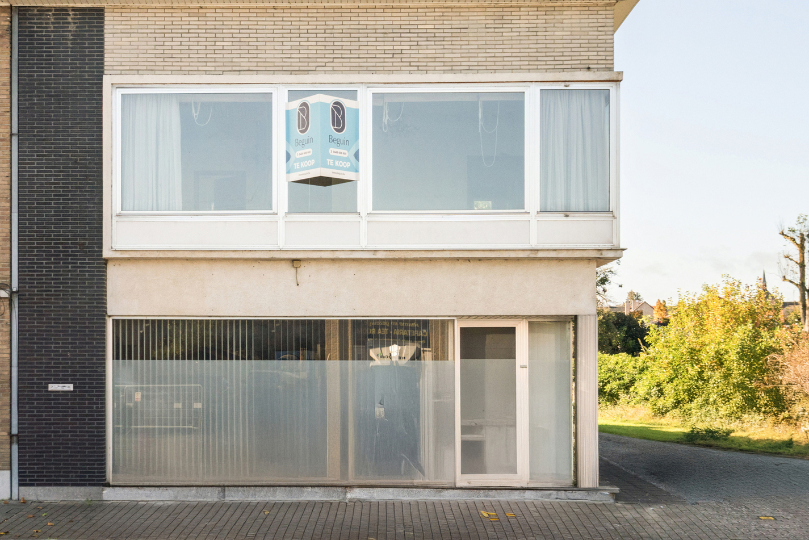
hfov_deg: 37.5
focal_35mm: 53
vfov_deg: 25.3
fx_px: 1191
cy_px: 153
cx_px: 382
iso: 800
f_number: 11
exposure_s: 1/500
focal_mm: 35
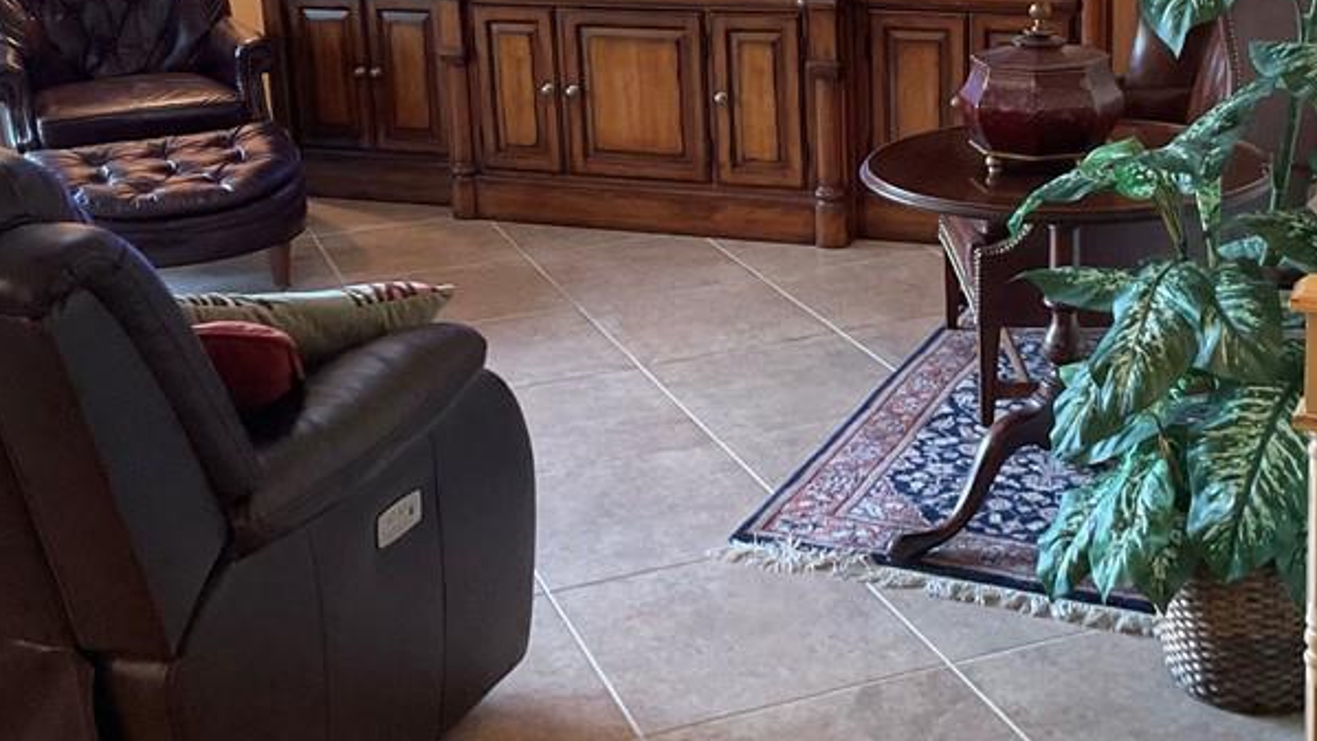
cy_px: 143
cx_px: 763
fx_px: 1886
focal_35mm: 54
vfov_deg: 21.9
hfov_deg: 38.4
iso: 200
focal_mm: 3
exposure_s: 1/60
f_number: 1.8
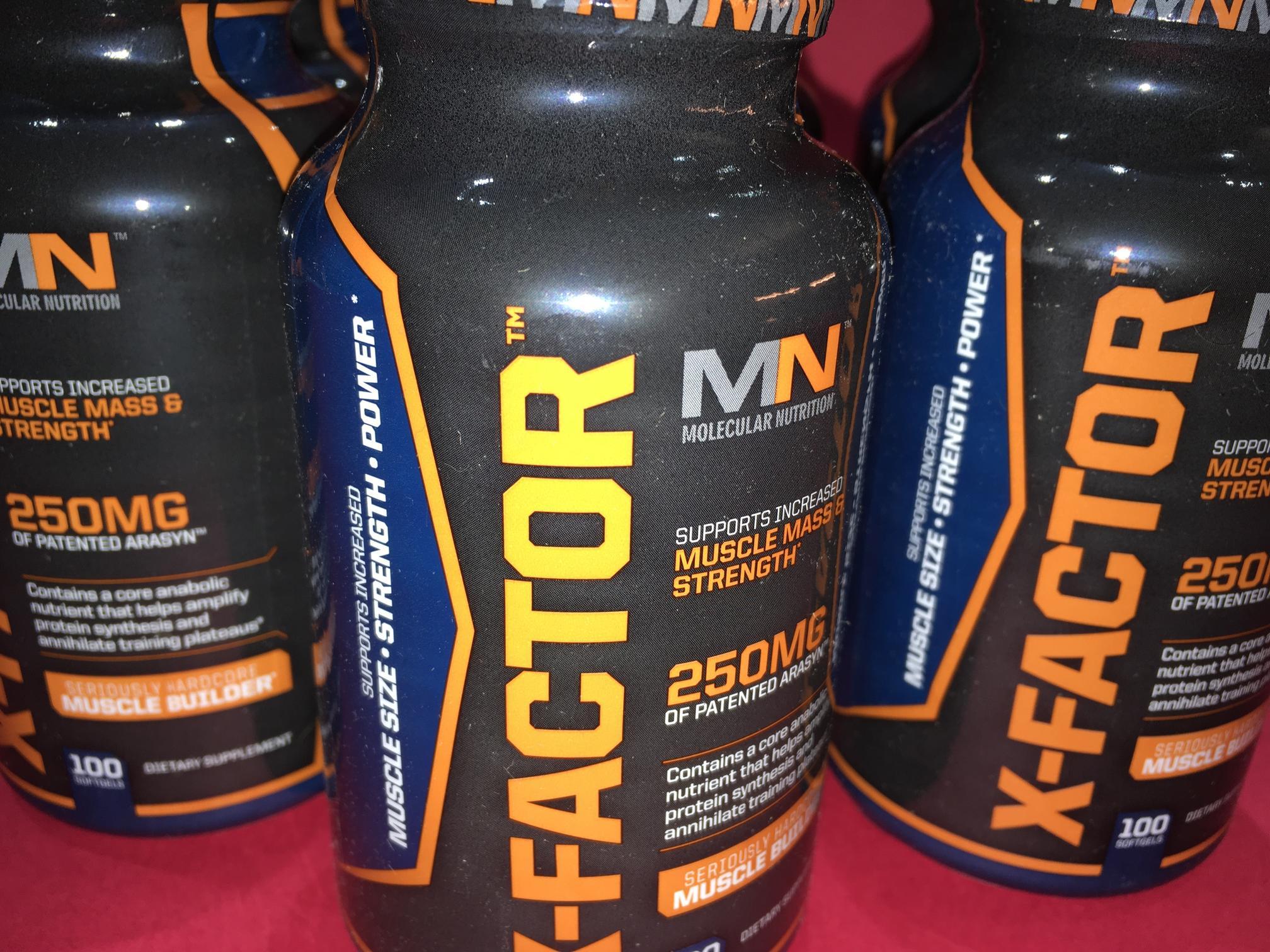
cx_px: 635
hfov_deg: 61.7
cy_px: 476
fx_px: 1064
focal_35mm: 29
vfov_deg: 48.2
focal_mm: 4.15
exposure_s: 1/51
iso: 25
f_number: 2.2
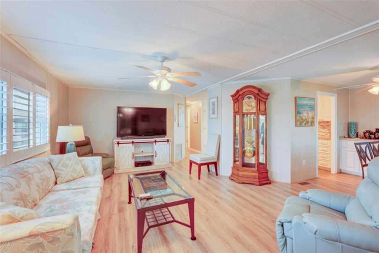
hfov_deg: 96.7
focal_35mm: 16
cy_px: 126
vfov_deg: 73.8
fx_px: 168
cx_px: 190
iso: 400
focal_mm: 16
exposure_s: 1/10
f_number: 8
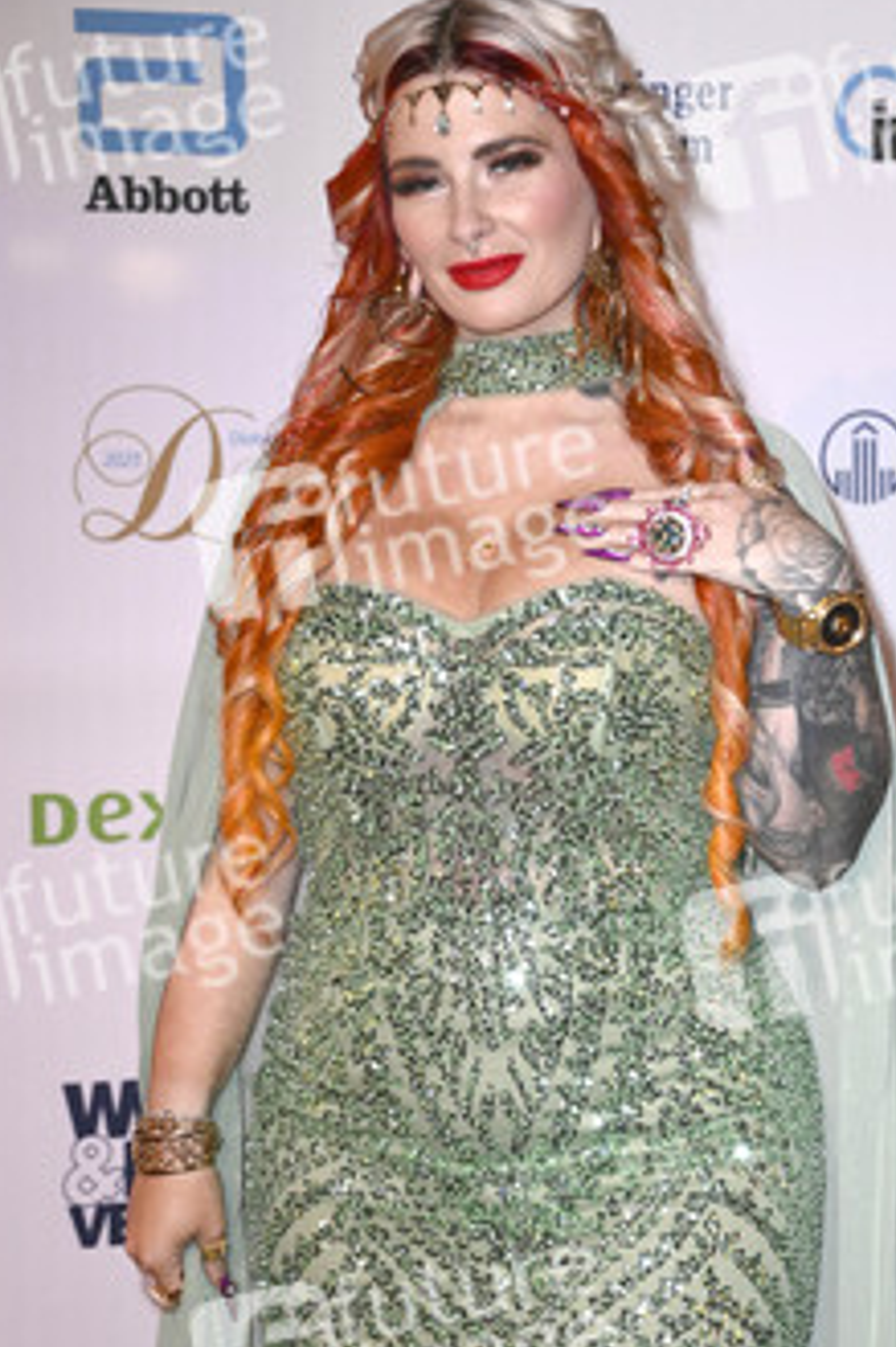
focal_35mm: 112
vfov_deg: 18.3
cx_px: 520
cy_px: 729
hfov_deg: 12.2
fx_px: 4185
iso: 3200
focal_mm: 92
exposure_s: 1/200
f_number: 5.6
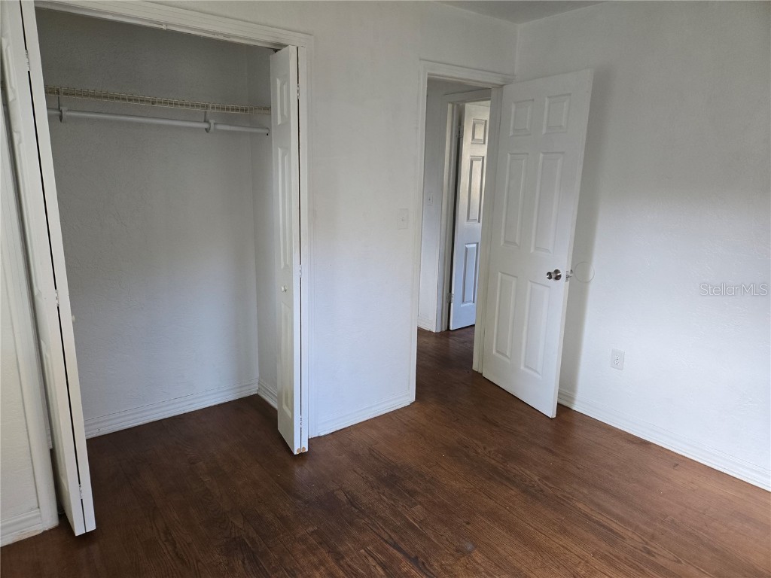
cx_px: 386
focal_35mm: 23
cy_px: 289
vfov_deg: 58.9
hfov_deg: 73.9
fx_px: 512
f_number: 1.8
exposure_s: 1/120
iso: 200
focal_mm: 5.4
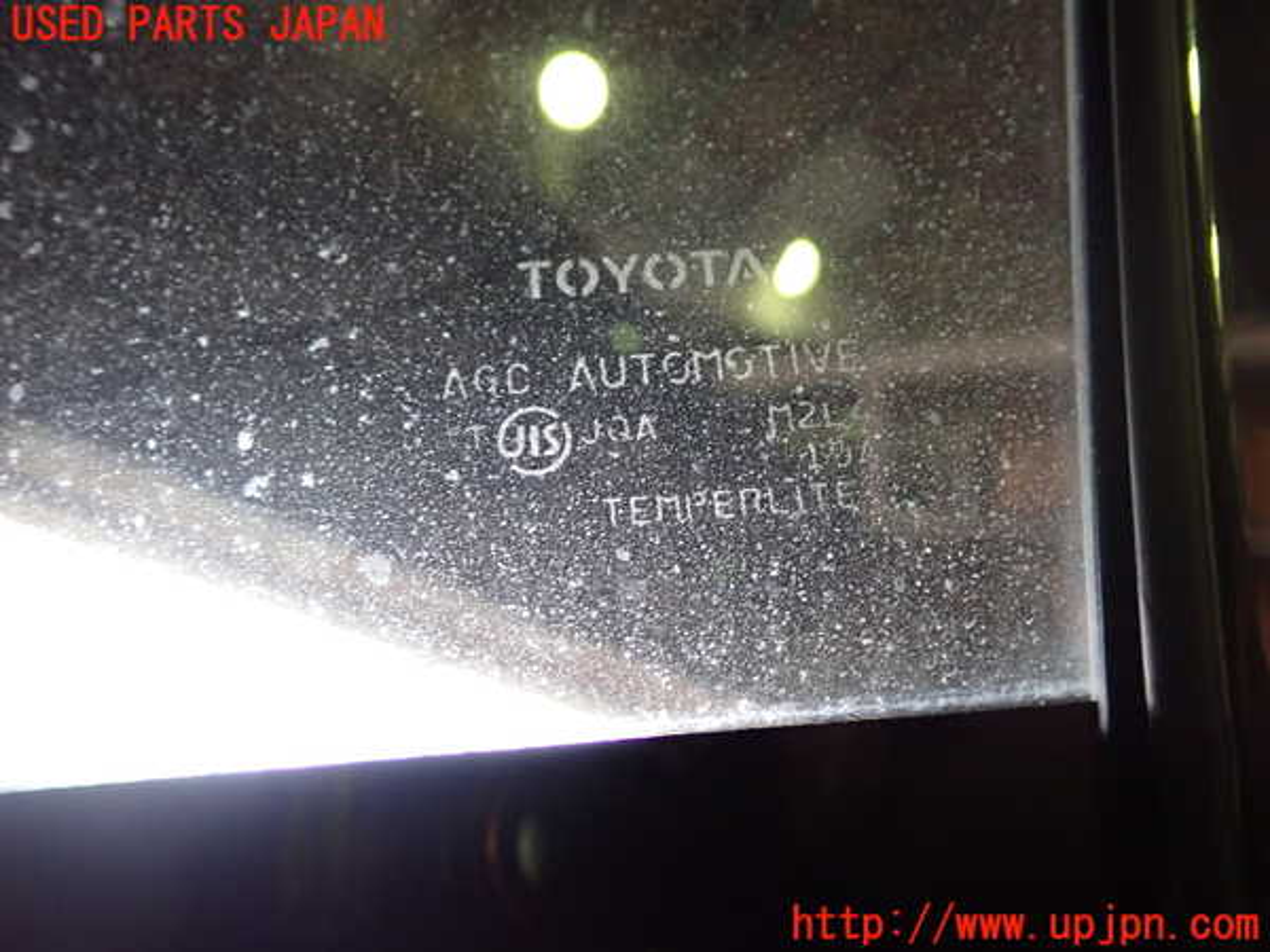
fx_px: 1101
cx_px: 635
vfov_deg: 46.8
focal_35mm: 30
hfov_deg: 60.0
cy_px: 476
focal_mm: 5.4
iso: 500
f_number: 2.3
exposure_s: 1/30
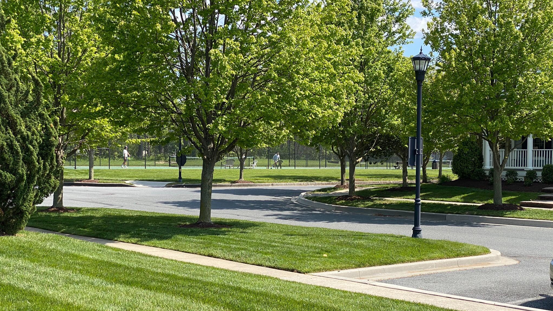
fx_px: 836
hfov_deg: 36.6
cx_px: 277
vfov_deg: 21.1
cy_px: 185
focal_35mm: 57
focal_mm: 6
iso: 20
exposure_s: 1/940
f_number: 2
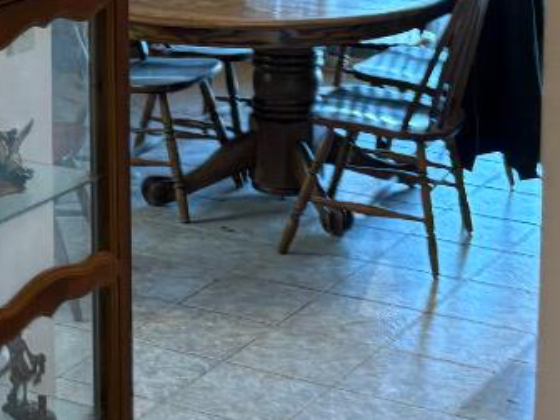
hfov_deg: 16.8
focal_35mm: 116
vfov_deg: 12.7
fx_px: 1877
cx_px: 92
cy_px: 72
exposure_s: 1/60
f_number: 1.6
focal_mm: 5.96
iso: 160
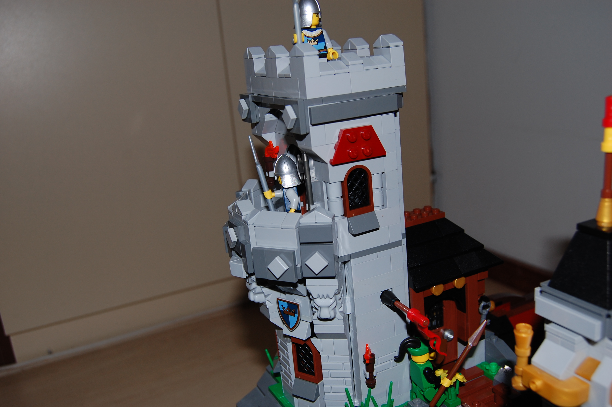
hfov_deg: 53.2
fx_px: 611
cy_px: 204
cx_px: 306
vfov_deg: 36.8
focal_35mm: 36
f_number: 5.6
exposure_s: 1/125
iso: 200
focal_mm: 24
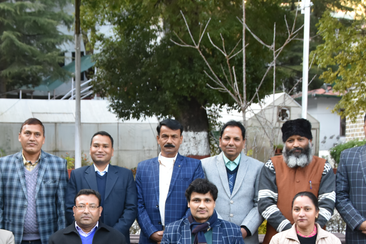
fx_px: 732
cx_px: 104
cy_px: 201
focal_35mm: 72
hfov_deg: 27.8
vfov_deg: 18.7
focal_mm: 26
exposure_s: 1/125
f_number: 5.6
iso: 800
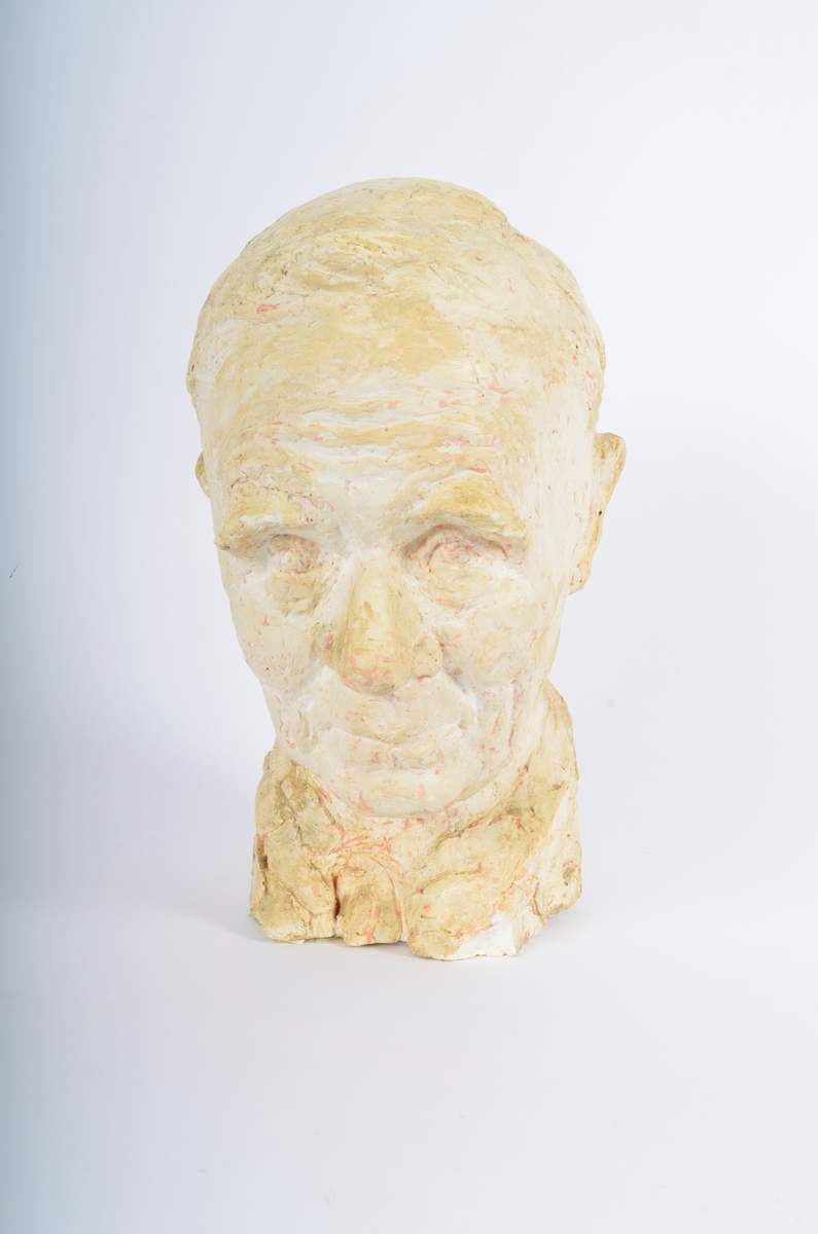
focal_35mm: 39
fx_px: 1335
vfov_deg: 49.6
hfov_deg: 34.1
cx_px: 409
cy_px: 617
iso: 200
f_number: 14
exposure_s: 1/200
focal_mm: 26
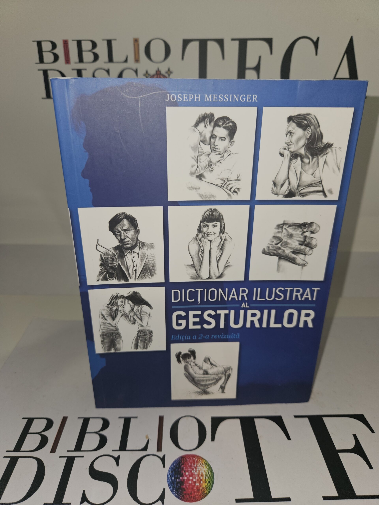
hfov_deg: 58.9
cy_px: 252
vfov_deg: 73.9
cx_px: 190
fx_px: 336
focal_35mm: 23
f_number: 1.8
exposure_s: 1/50
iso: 64
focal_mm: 5.4
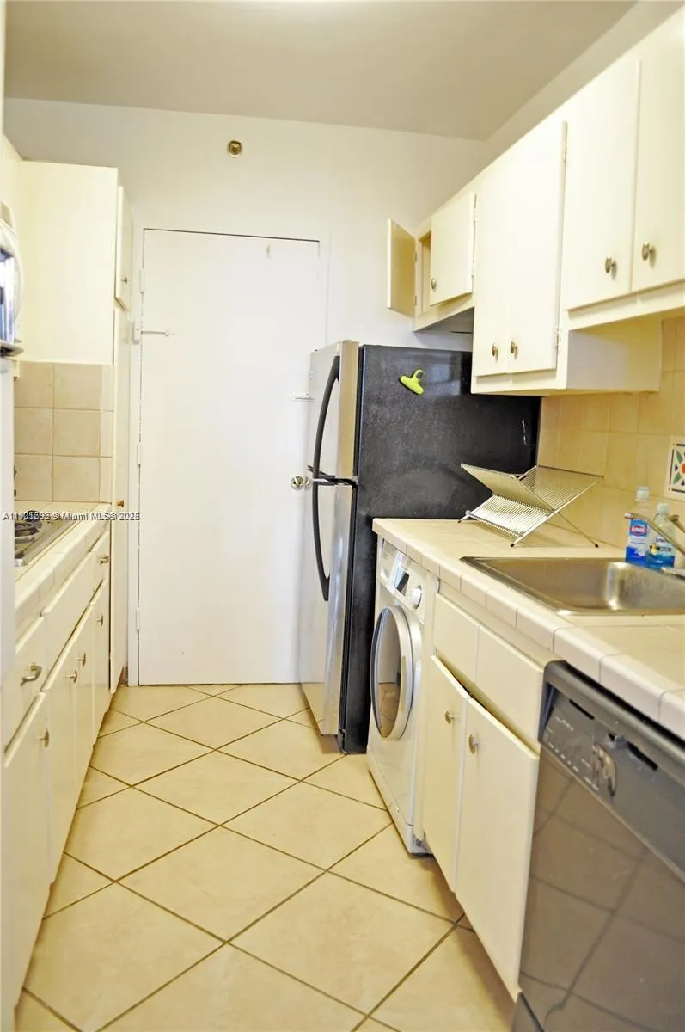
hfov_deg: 47.8
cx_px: 342
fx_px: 773
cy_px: 516
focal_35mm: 27
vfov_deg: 67.4
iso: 400
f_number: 3.5
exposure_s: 1/8
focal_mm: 18
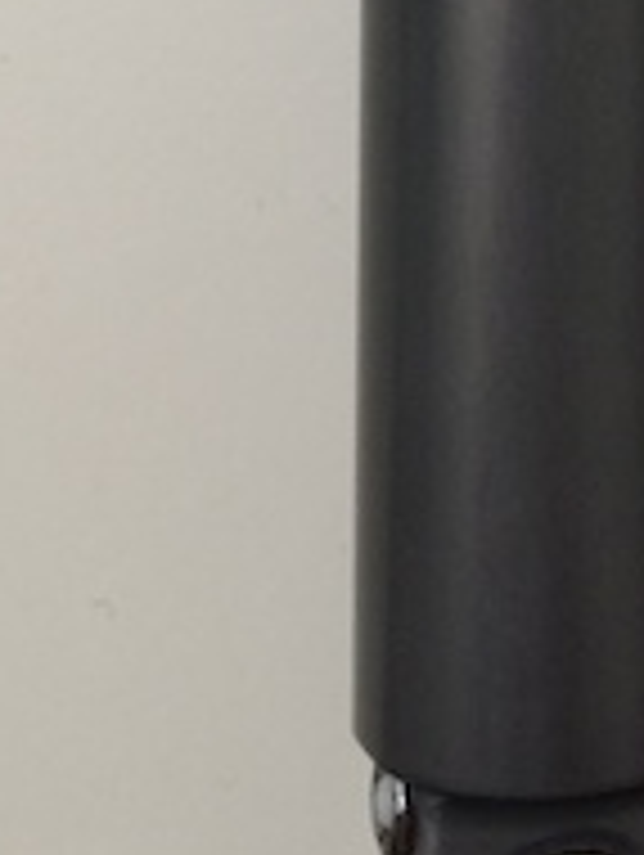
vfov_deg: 14.4
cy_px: -639
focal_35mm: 122
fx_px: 3020
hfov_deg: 12.0
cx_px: 689
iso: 40
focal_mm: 4.15
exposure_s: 1/40
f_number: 2.2
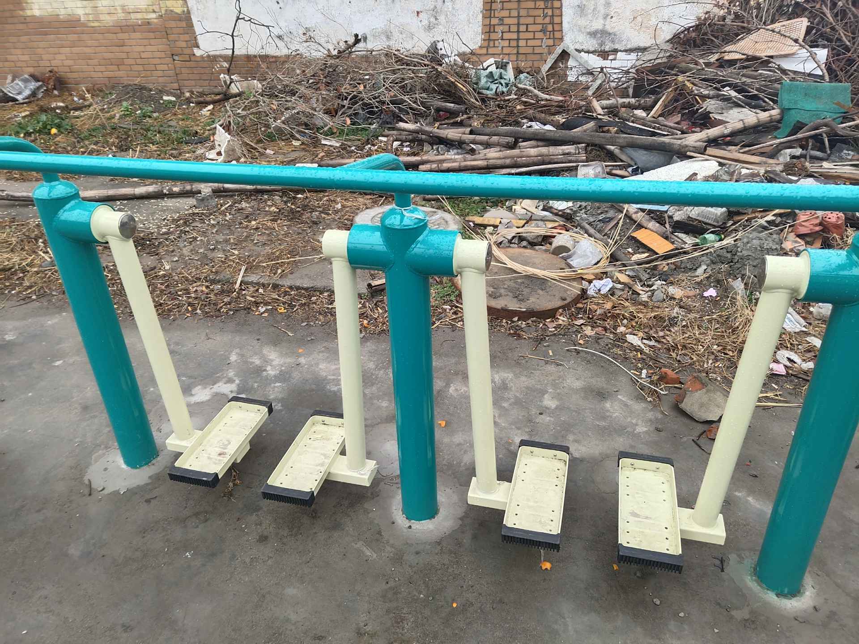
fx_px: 744
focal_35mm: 30
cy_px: 322
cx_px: 430
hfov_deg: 60.0
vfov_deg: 46.8
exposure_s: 1/1696
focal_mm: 4.35
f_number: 1.79
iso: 50
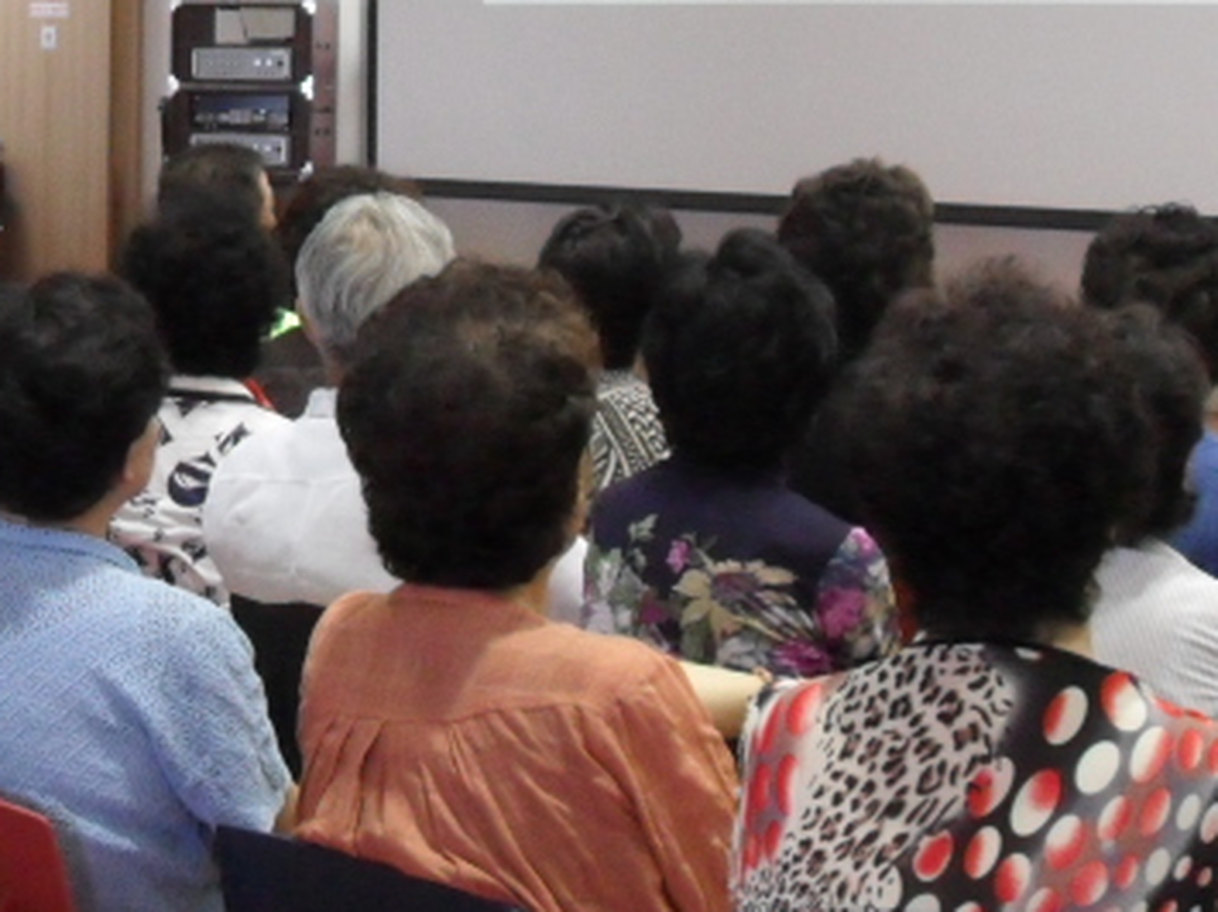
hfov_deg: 19.2
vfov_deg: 14.6
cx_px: 230
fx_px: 3553
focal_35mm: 101
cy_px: 219
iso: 240
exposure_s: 1/30
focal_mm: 6.2
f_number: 2.8
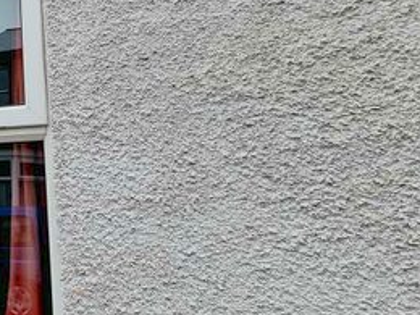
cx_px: -111
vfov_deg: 39.4
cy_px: 72
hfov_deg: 36.7
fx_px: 425
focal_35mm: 35
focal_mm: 2.2
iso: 50
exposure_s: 1/389
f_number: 2.2
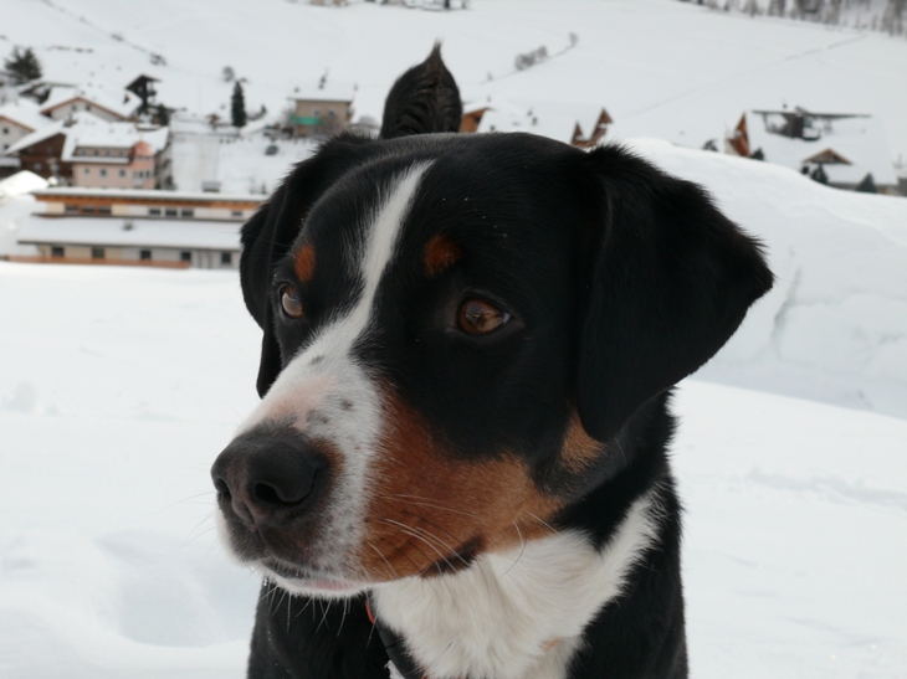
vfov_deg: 26.1
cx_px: 454
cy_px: 340
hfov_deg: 34.4
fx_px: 1467
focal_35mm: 56
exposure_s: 1/500
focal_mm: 11.9
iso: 100
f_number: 6.3
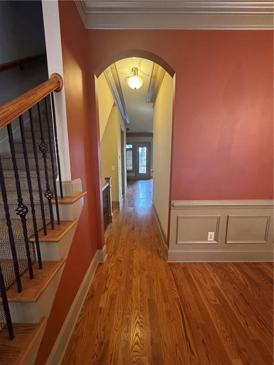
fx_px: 148
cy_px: 182
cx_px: 137
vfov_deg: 102.1
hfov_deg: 85.7
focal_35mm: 14
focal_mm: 2.22
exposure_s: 1/60
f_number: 2.2
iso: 800
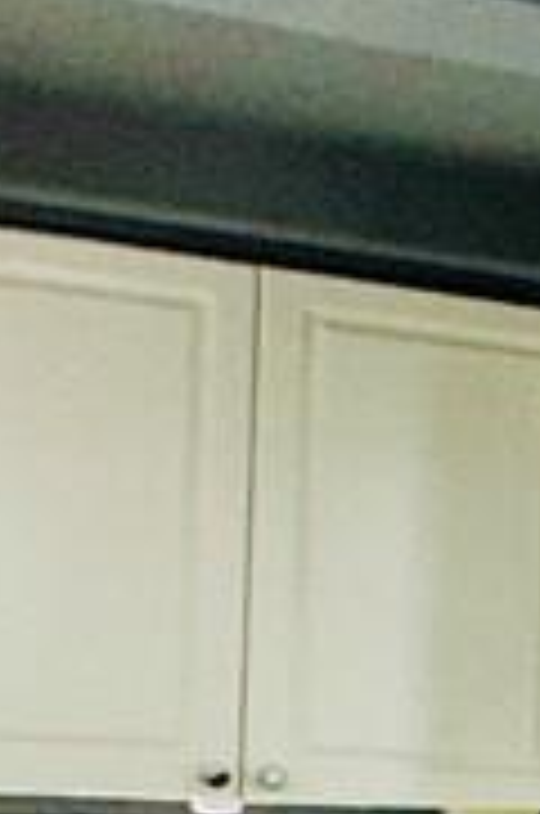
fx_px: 2913
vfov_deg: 15.5
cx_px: 2196
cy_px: 886
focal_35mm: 129
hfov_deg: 7.4
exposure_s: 1/120
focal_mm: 2.22
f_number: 2.2
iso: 200
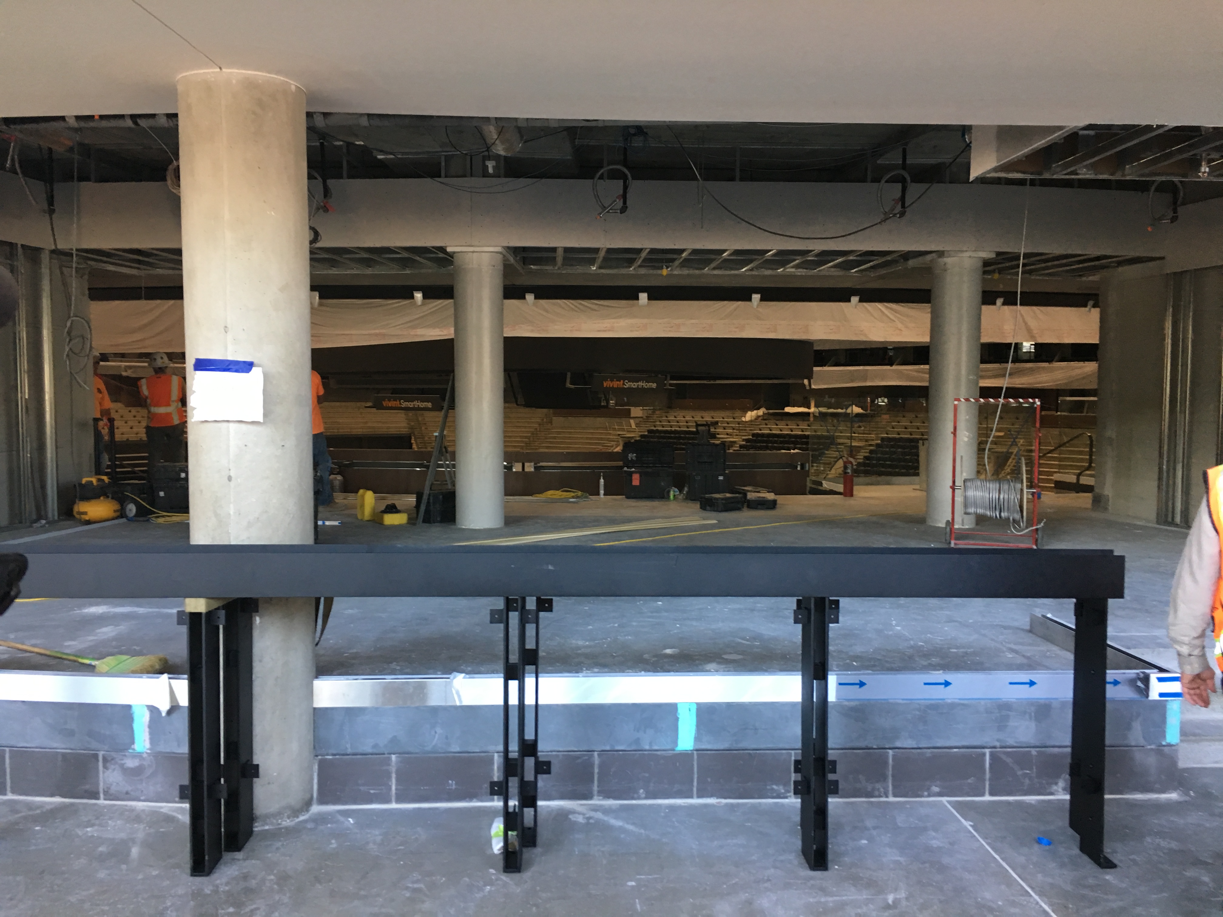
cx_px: 612
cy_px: 458
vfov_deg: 48.2
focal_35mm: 29
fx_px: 1025
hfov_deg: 61.7
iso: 100
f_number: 2.2
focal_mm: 4.15
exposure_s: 1/30
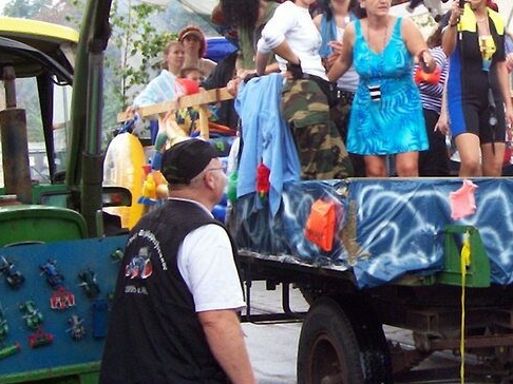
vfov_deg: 17.4
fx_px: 1244
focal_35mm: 84
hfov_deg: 22.5
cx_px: 505
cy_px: 78
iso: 80
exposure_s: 1/167
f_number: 2.7
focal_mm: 5.6
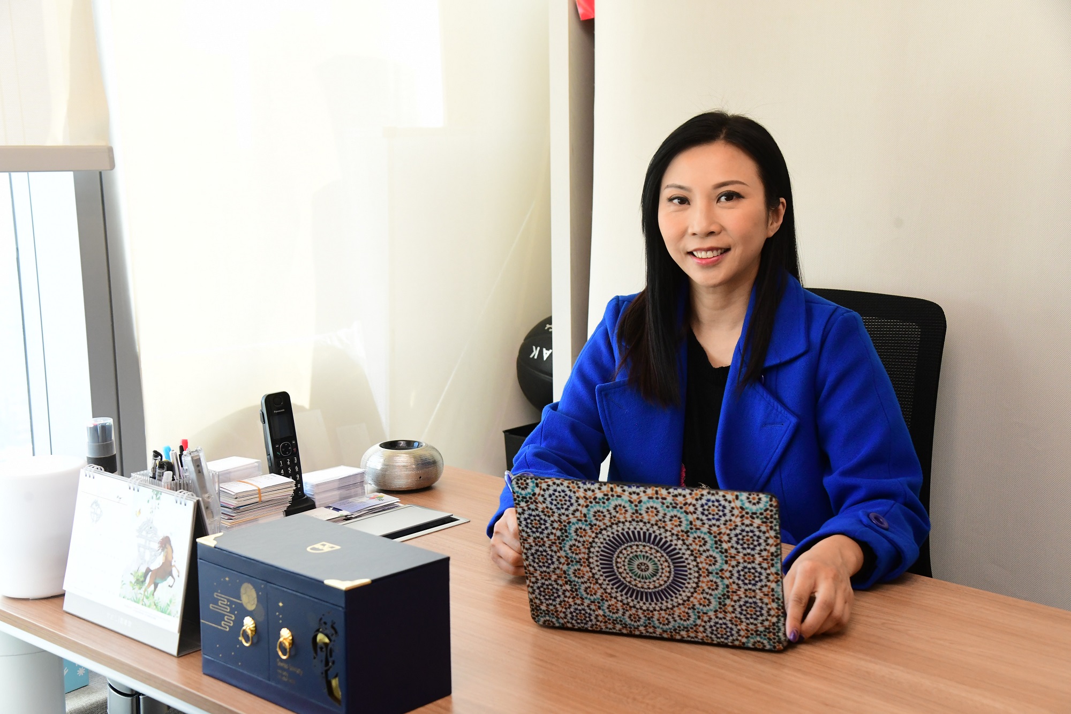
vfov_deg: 28.1
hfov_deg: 41.1
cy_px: 357
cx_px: 536
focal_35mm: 48
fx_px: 1428
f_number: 7.1
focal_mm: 48
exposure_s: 1/250
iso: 3200
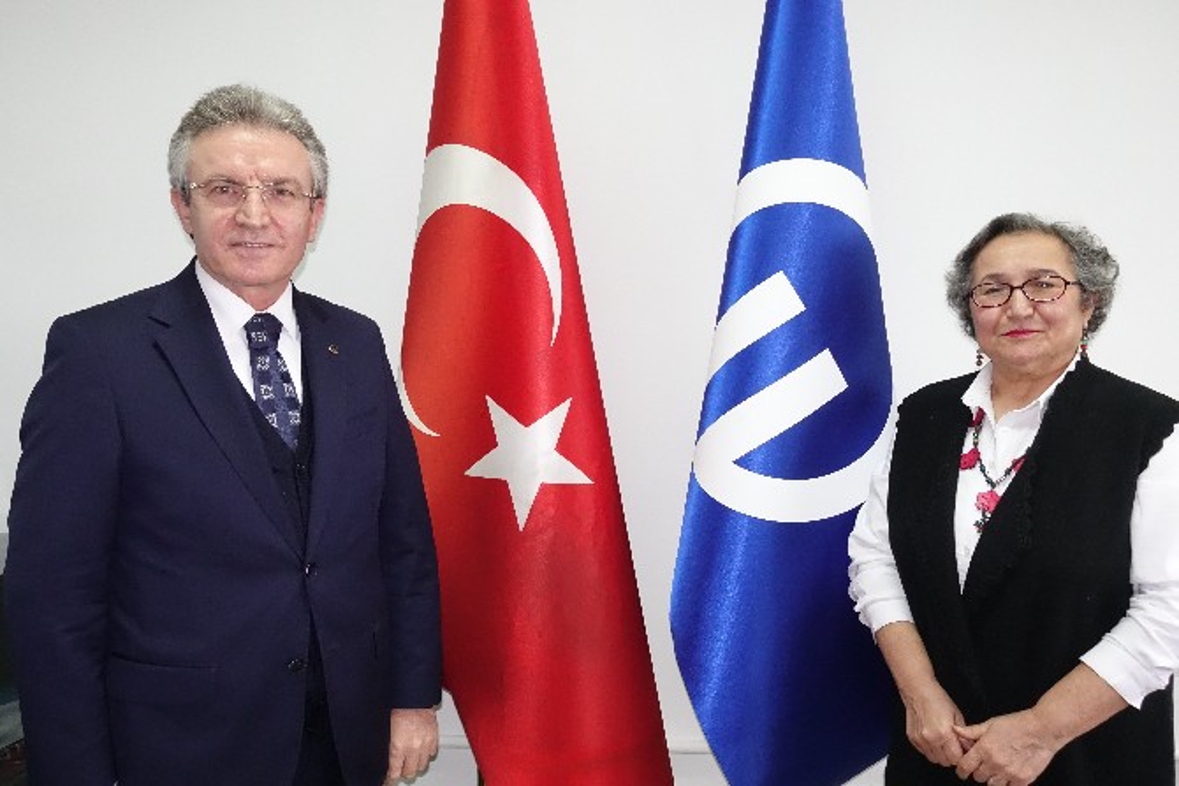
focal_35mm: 30
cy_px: 393
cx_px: 590
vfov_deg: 43.6
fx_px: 983
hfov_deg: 61.9
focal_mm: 11
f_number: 4
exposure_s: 1/100
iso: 2000
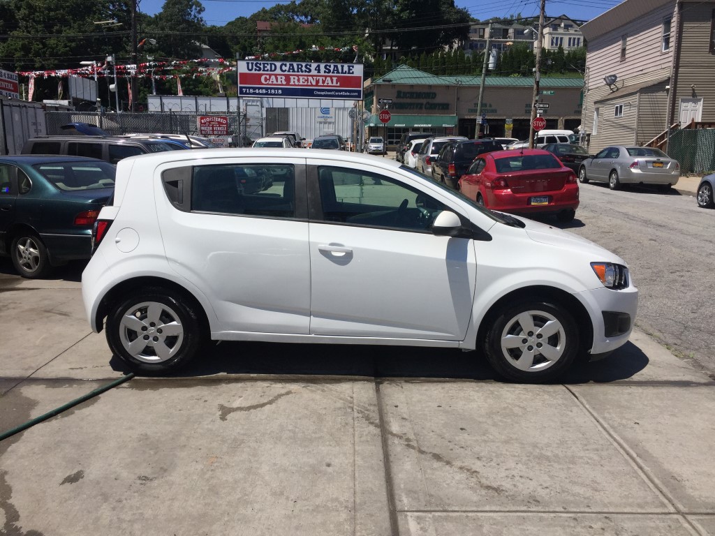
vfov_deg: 48.2
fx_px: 599
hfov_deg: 61.7
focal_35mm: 29
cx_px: 358
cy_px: 268
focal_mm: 4.15
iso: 32
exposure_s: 1/4405
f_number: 2.2
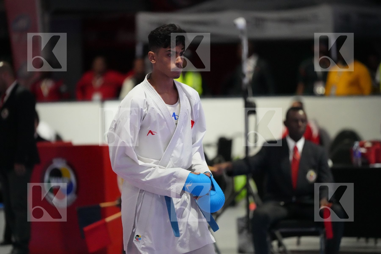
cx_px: 190
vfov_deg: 7.7
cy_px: 127
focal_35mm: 178
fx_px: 1884
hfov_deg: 11.5
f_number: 2.8
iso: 12800
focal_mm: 178
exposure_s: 1/800
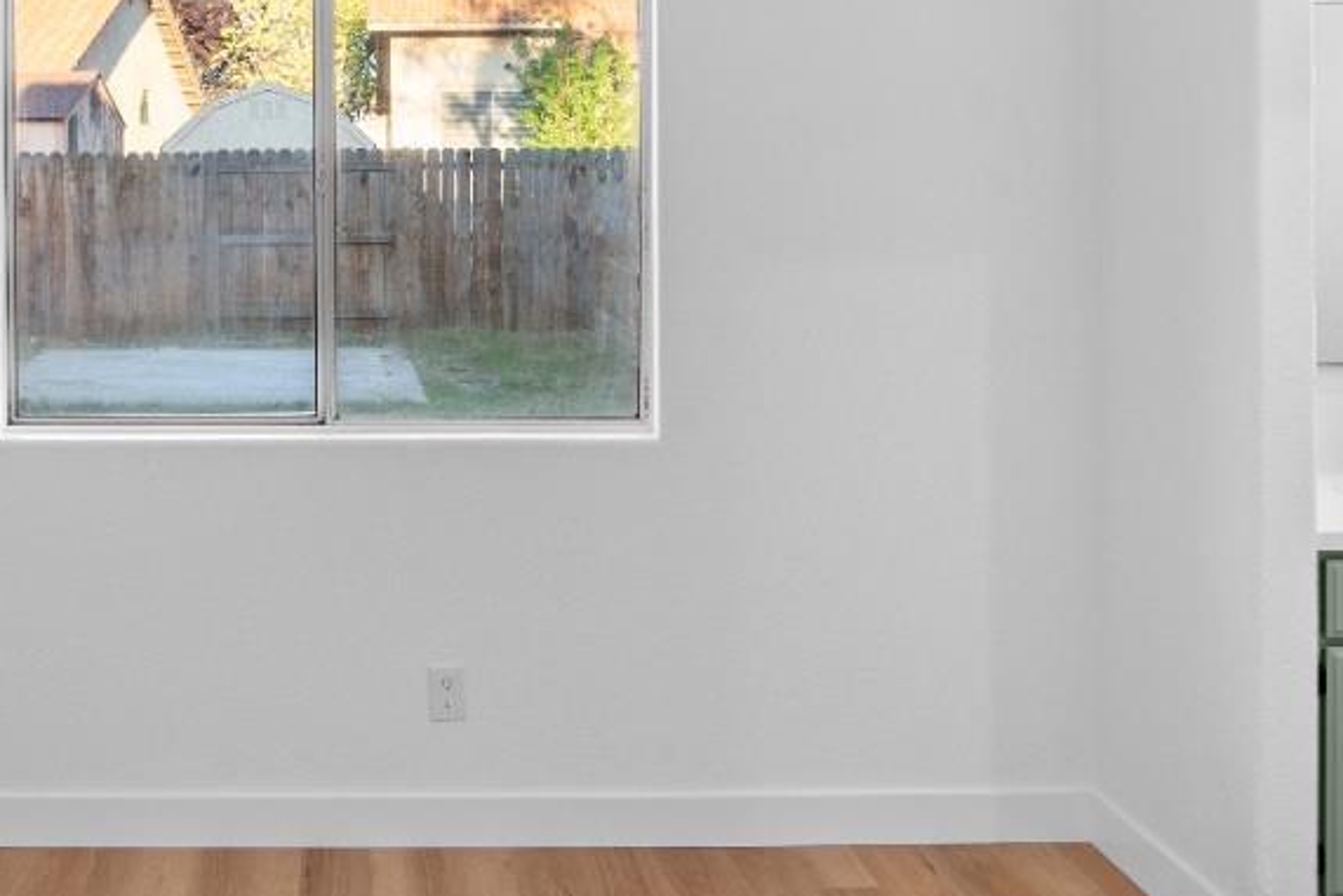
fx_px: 1567
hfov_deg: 44.9
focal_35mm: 42
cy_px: 188
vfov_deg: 31.2
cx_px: 346
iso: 200
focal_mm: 16
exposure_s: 1/3
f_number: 8
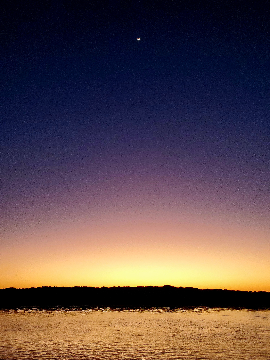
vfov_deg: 67.3
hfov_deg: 53.1
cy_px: 180
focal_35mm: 26
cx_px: 135
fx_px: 270
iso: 250
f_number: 2.4
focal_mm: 4.3
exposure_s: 1/47.2
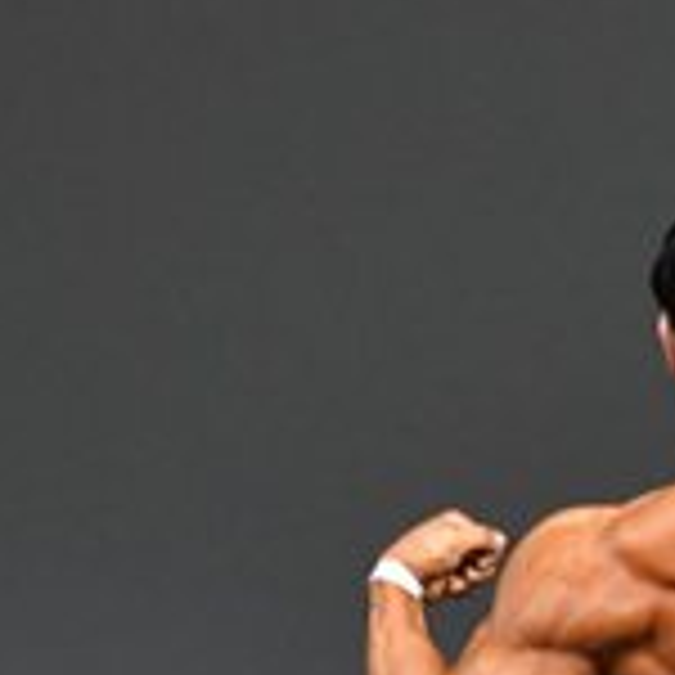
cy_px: 909
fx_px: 28989
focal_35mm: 1314
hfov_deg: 1.3
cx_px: 727
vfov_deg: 1.3
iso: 4000
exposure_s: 1/400
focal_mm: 200
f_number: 5.6
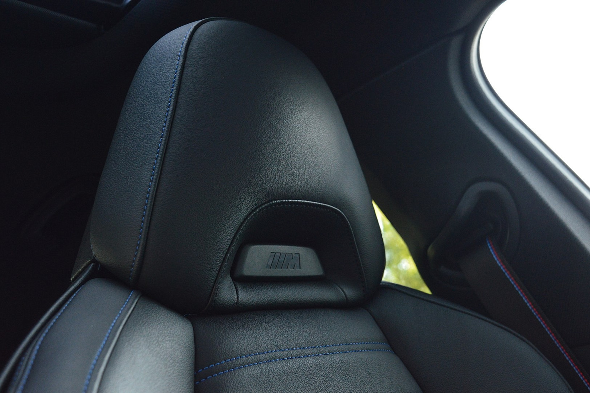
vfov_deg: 31.9
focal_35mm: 42
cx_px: 295
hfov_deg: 46.4
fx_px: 688
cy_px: 196
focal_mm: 28
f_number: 6.3
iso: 800
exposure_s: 1/60
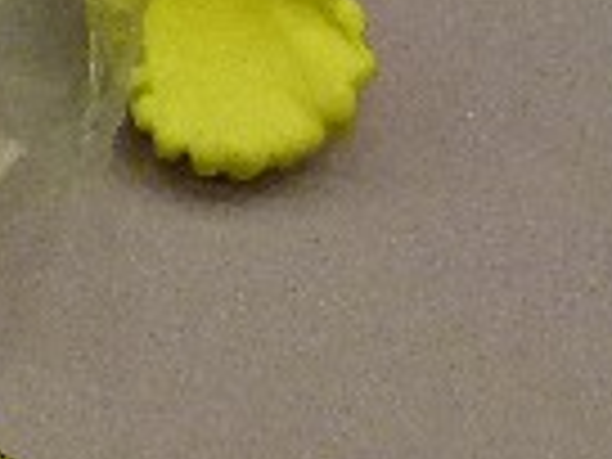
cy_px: 45
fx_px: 4243
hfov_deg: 7.8
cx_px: -760
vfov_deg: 6.2
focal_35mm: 240
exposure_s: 1/60
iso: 320
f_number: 3.2
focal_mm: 9.2
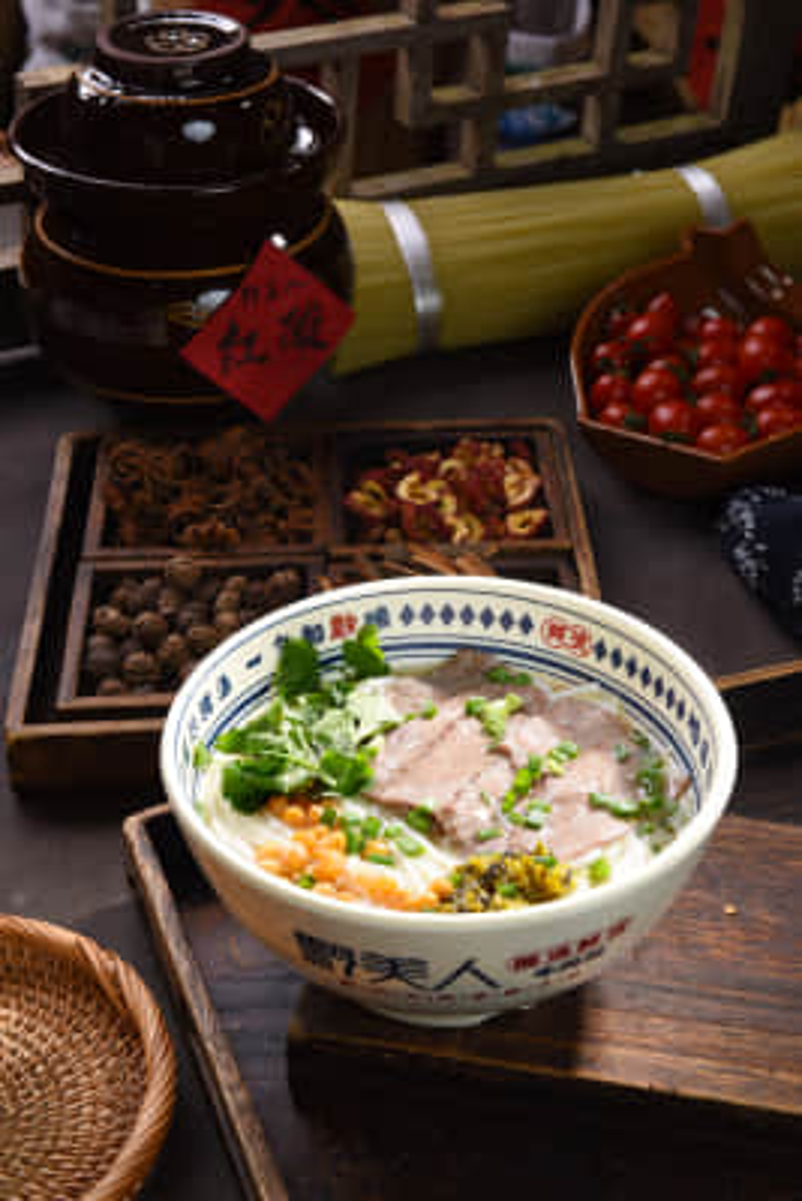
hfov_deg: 21.9
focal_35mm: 62
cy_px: 600
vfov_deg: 32.4
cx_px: 401
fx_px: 2070
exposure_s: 1/100
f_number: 13
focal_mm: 62
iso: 100
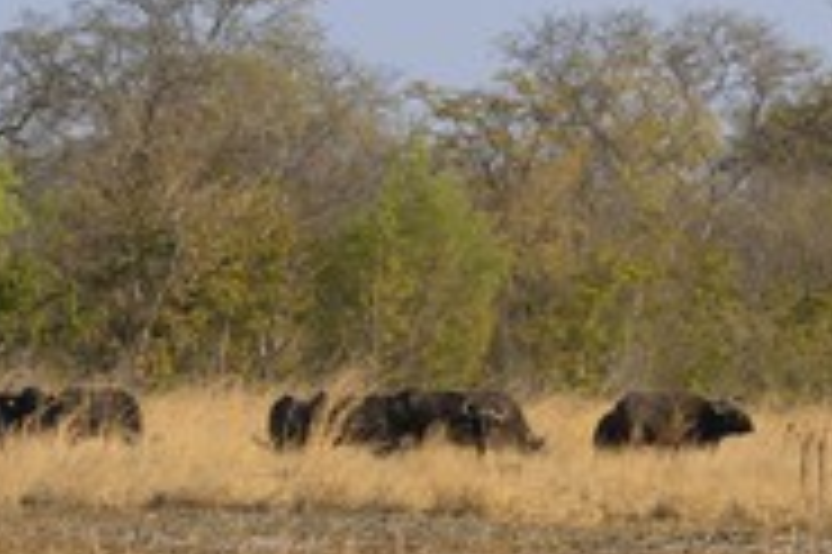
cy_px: 365
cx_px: 589
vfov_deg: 2.2
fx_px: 14154
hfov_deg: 3.4
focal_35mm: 613
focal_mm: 270
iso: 400
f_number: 7.1
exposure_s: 1/640
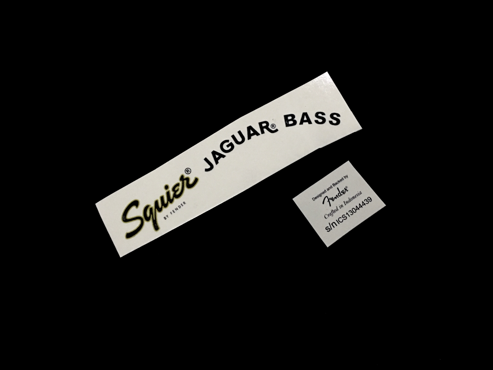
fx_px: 413
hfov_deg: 61.7
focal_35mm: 29
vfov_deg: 48.2
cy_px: 185
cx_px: 246
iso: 200
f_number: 2.2
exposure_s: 1/4
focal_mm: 4.15
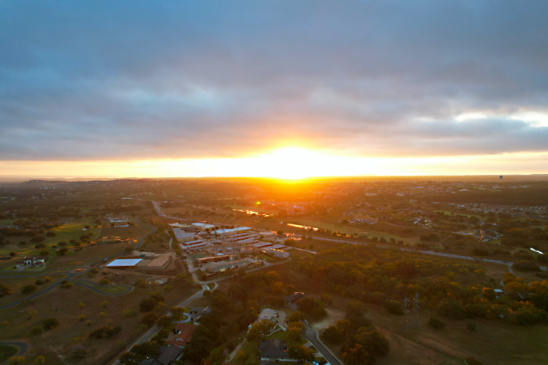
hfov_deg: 78.6
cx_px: 274
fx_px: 335
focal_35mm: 22
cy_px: 182
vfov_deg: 57.2
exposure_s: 1/160
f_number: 2.8
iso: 100
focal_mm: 8.4
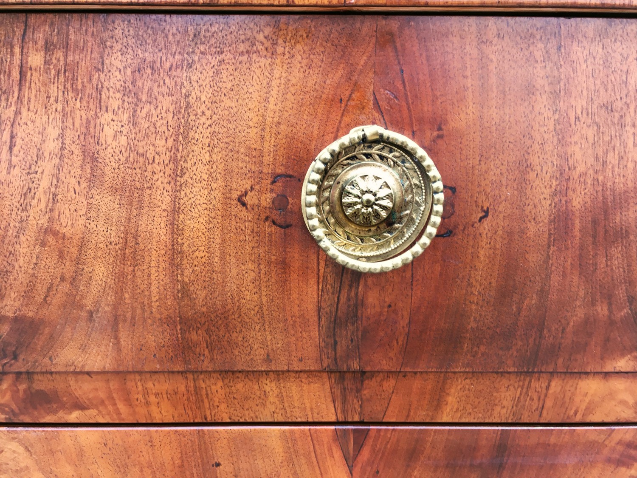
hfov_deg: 61.7
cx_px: 318
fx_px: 534
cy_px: 239
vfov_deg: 48.2
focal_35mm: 29
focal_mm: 4.15
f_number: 2.2
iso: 25
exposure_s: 1/33
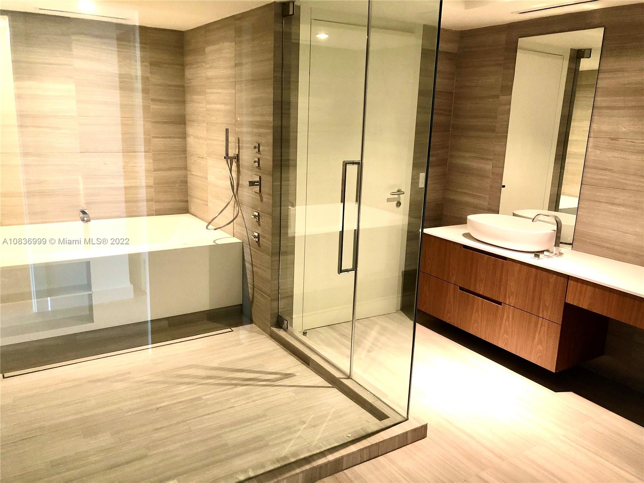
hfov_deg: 63.4
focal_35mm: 28
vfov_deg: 49.7
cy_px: 242
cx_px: 322
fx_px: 521
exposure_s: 1/13
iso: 100
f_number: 1.8
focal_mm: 4
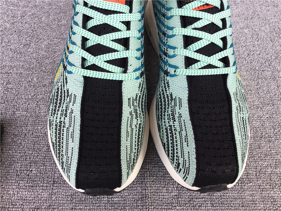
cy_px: 106
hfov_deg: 58.4
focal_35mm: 31
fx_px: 252
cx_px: 140
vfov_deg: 45.4
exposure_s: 1/134
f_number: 2.4
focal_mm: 3.3
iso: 25
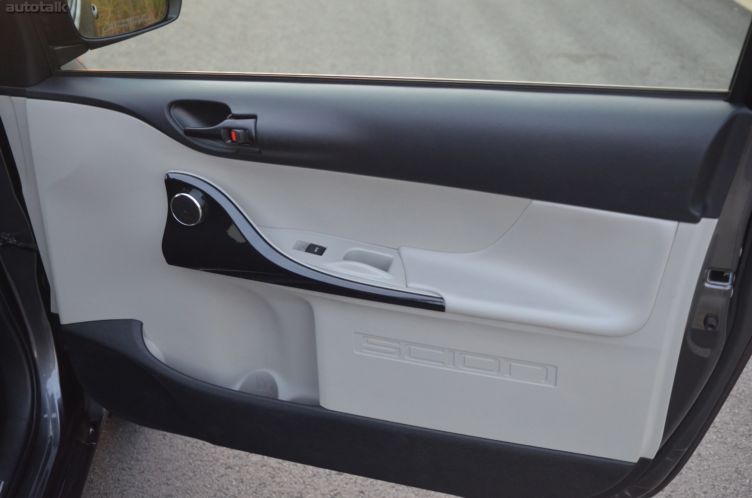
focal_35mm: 39
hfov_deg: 49.6
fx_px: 813
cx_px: 376
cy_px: 249
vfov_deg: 34.1
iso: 1600
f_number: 2.8
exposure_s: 1/125
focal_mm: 26
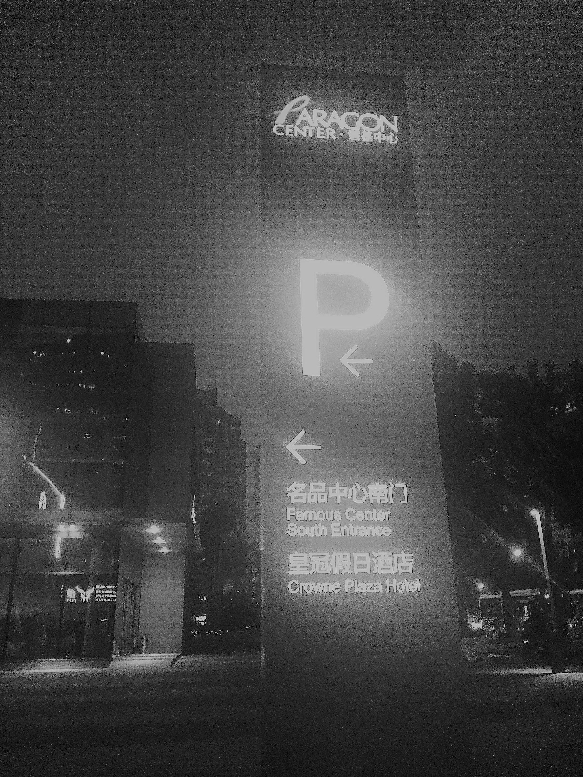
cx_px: 292
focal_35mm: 29
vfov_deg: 61.7
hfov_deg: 48.2
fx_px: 651
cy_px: 388
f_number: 2
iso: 320
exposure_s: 1/33.3
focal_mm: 3.8
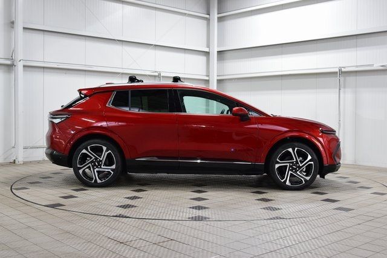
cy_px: 129
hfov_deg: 45.0
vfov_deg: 30.9
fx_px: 468
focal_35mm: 44
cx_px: 194
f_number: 5.6
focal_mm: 29
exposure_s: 1/60
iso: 1600
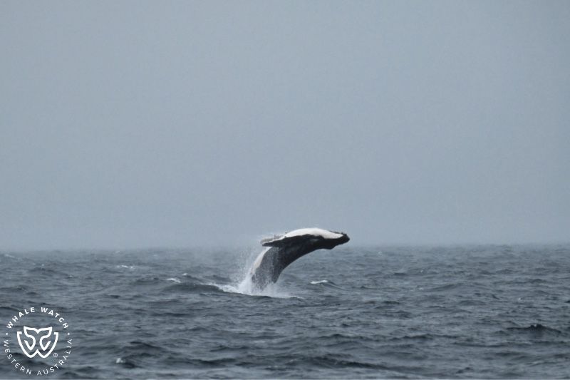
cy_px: 190
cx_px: 285
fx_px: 5698
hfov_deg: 5.7
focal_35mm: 360
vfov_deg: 3.8
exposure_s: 1/8000
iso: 720
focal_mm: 360
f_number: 6
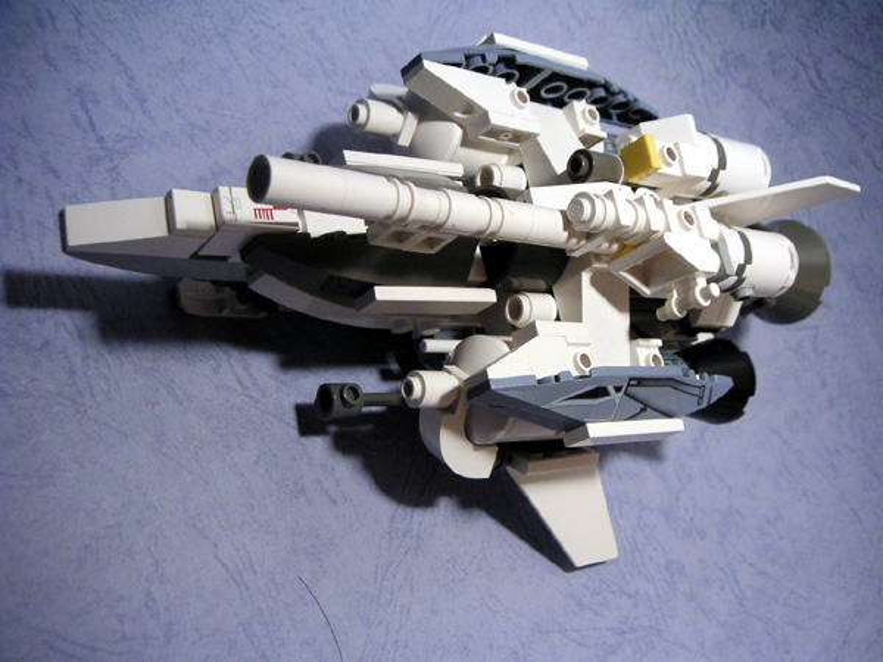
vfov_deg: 37.7
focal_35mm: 38
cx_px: 442
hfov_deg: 49.0
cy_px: 331
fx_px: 969
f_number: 2.8
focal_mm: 6
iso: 80
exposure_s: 1/45
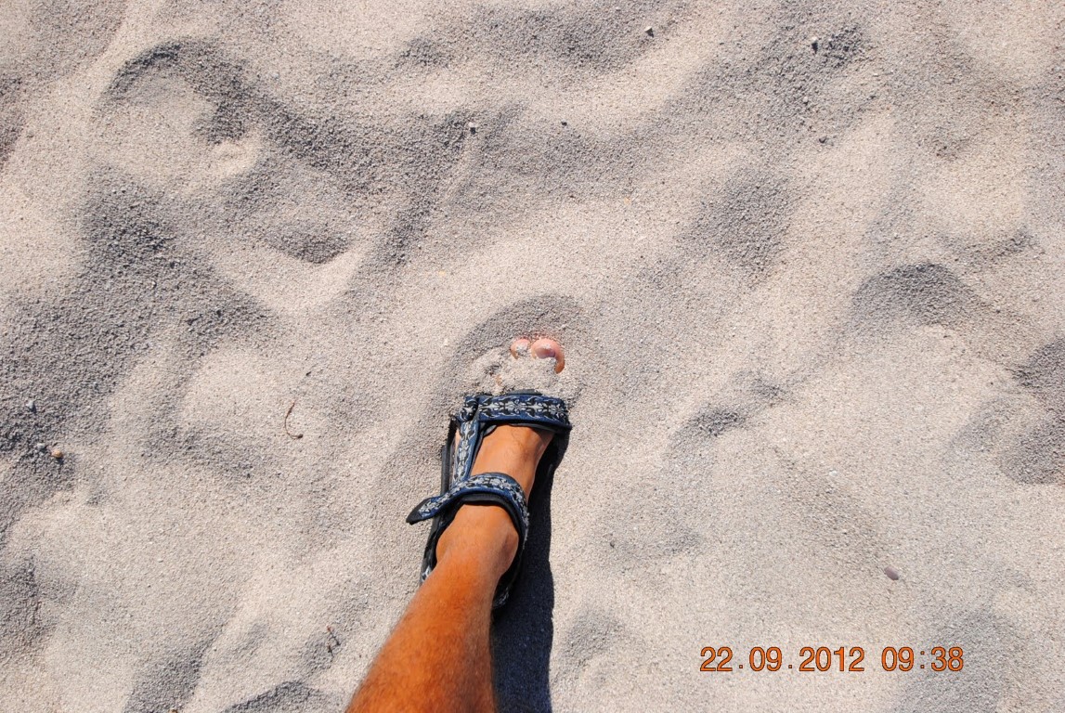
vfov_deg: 37.0
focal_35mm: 36
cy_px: 356
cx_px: 532
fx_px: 1066
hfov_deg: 53.1
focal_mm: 24
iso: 100
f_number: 8
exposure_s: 1/250
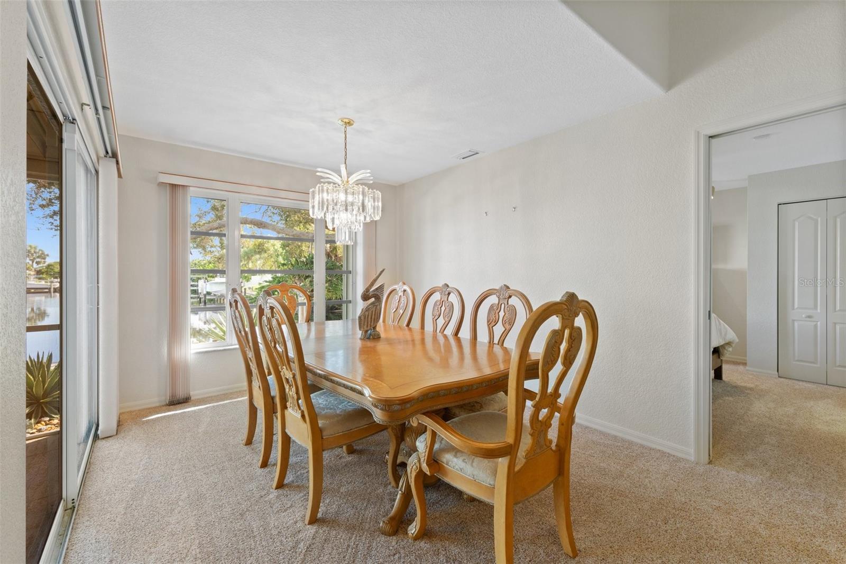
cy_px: 282
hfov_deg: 100.4
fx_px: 352
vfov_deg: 77.3
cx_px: 423
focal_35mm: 15
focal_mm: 10
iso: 250
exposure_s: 1/2.5
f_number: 9
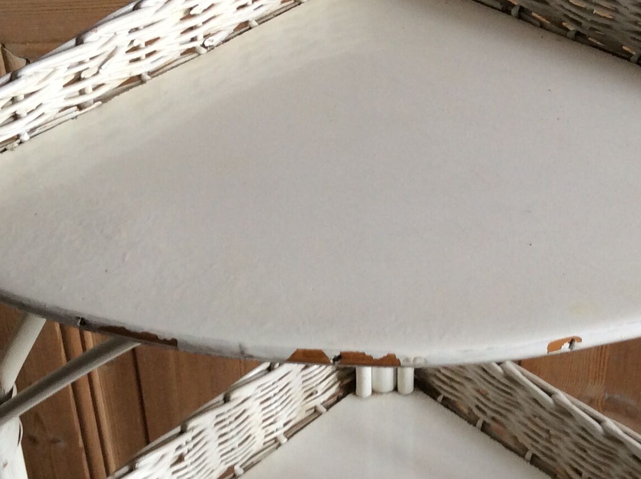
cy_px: 258
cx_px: 367
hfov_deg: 27.0
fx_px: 1331
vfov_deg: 20.4
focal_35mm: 72
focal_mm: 3.3
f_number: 2.4
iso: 50
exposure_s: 1/24
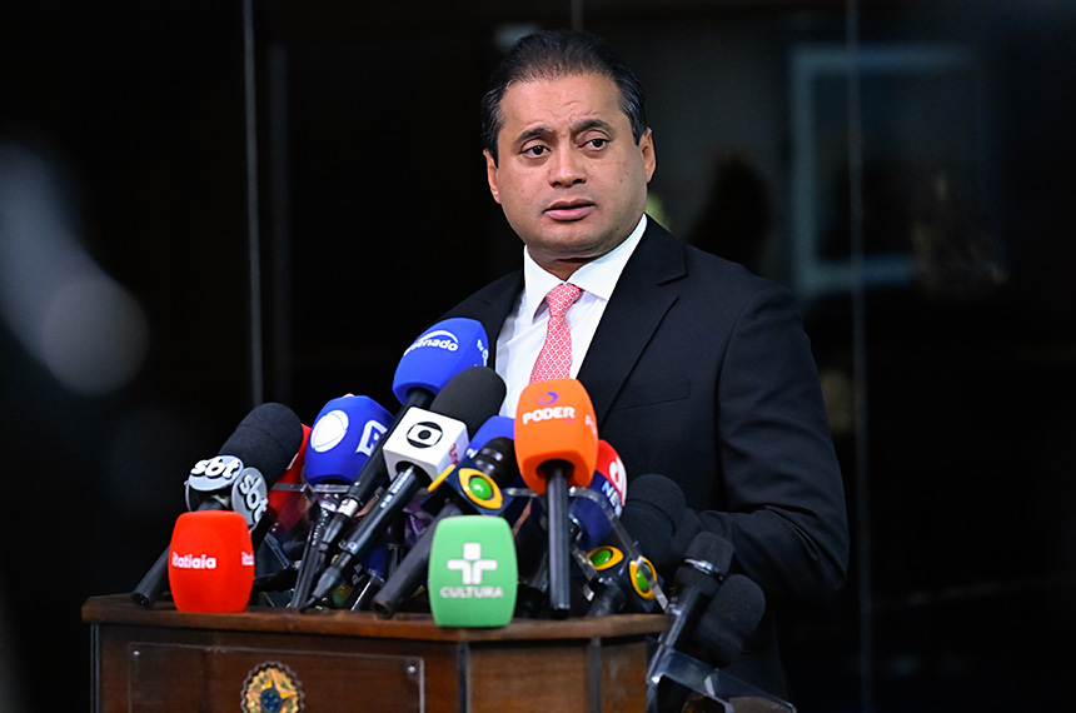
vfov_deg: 9.8
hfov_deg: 14.7
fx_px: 4177
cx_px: 538
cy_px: 356
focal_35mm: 140
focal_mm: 140
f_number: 3.5
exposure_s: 1/125
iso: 6400
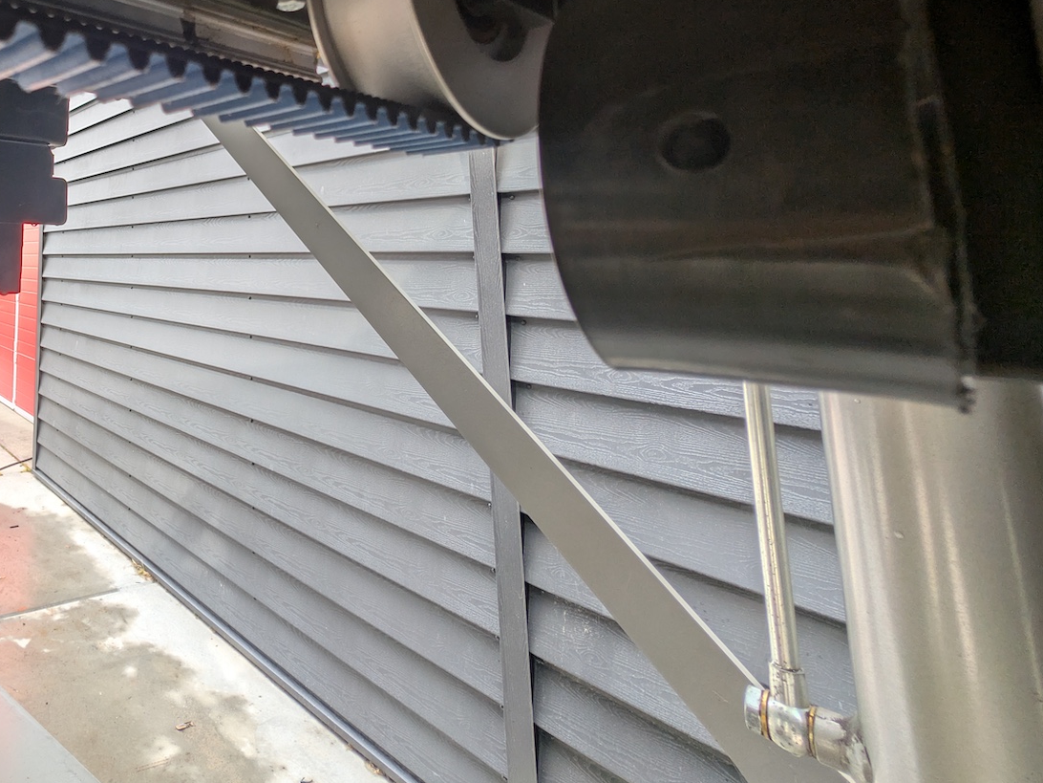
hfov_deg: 65.2
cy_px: 151
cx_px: 131
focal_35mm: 22
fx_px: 663
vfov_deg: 56.4
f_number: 1.95
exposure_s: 1/153
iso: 35
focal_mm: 2.23
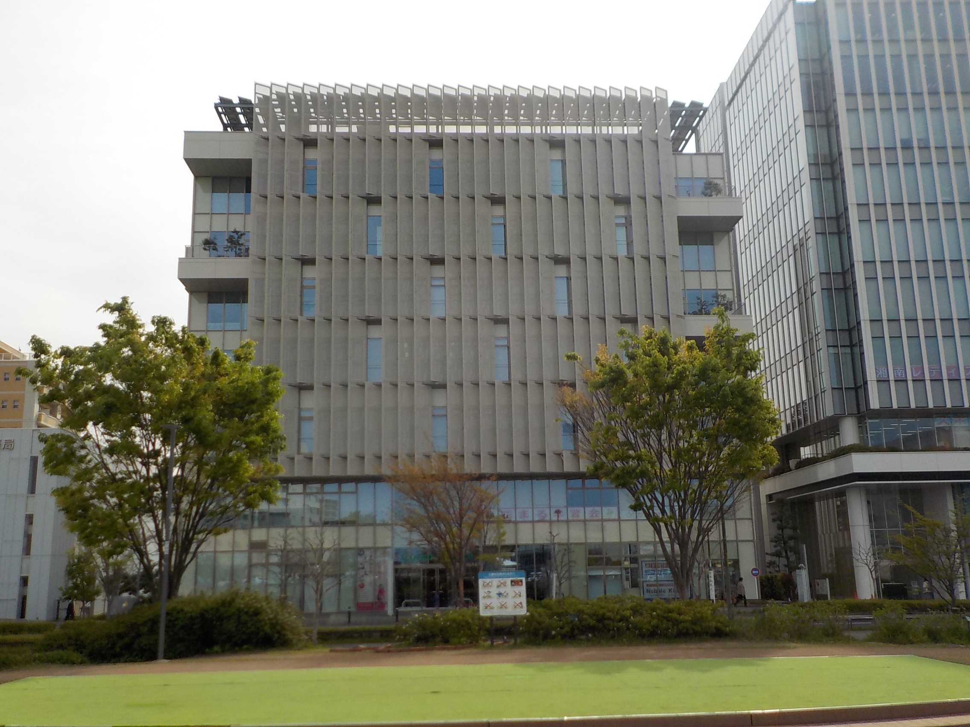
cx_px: 485
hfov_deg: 60.0
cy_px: 364
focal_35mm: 30
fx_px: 841
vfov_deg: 46.8
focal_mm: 4.1
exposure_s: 1/1250
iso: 125
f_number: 3.3
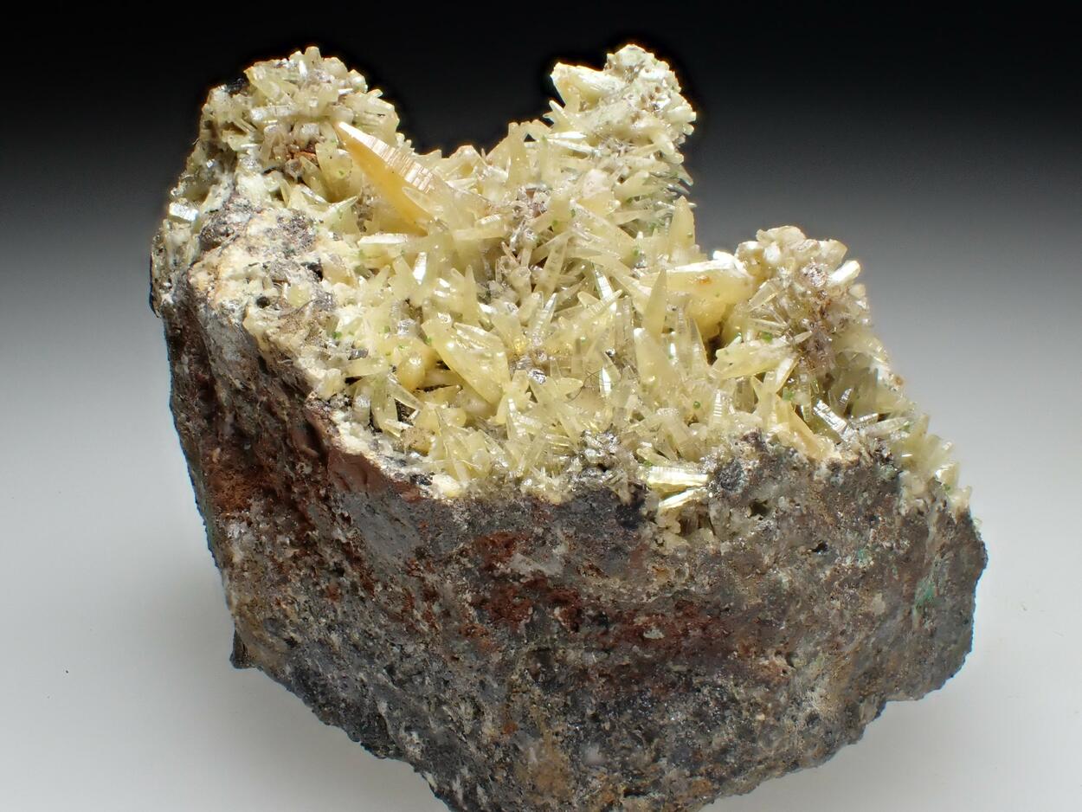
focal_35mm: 67
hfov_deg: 29.0
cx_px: 541
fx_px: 2095
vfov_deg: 21.9
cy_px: 406
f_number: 5
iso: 200
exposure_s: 1/250
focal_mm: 11.88
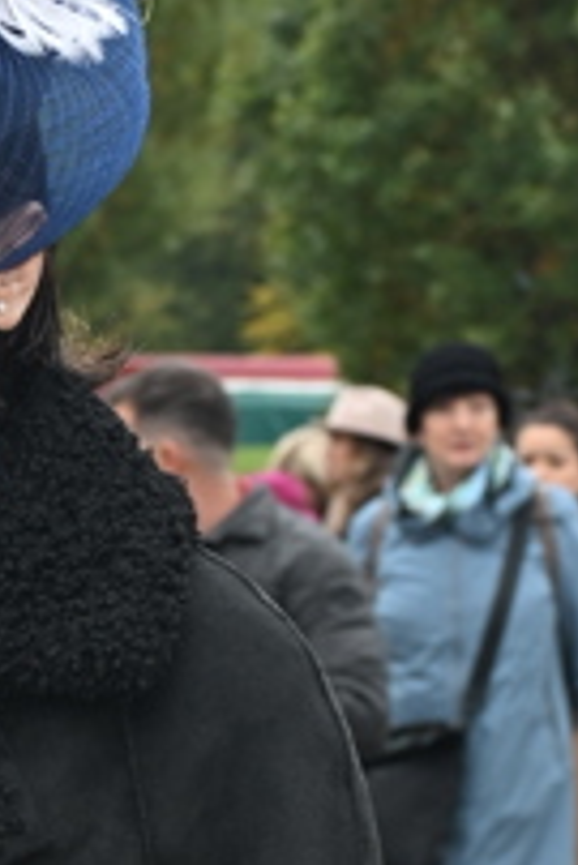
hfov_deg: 6.6
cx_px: -420
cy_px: 1527
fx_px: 4928
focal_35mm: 205
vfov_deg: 9.6
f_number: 5
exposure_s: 1/250
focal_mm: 40
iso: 400
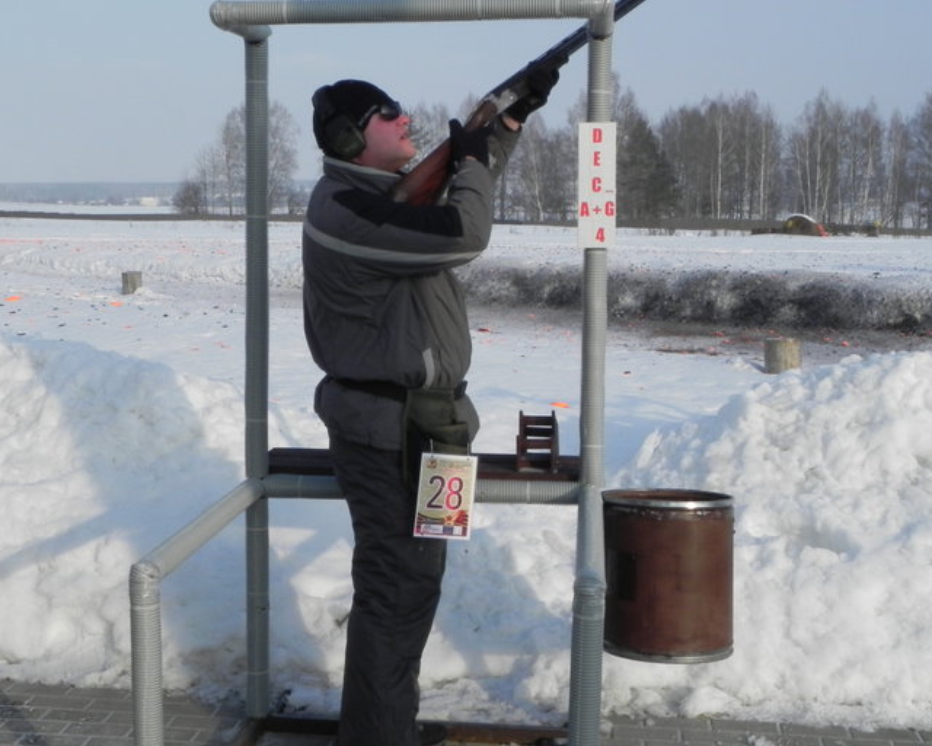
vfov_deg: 30.2
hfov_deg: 37.3
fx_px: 1379
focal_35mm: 50
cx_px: 466
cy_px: 321
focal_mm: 7.3
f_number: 7.1
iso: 160
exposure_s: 1/433
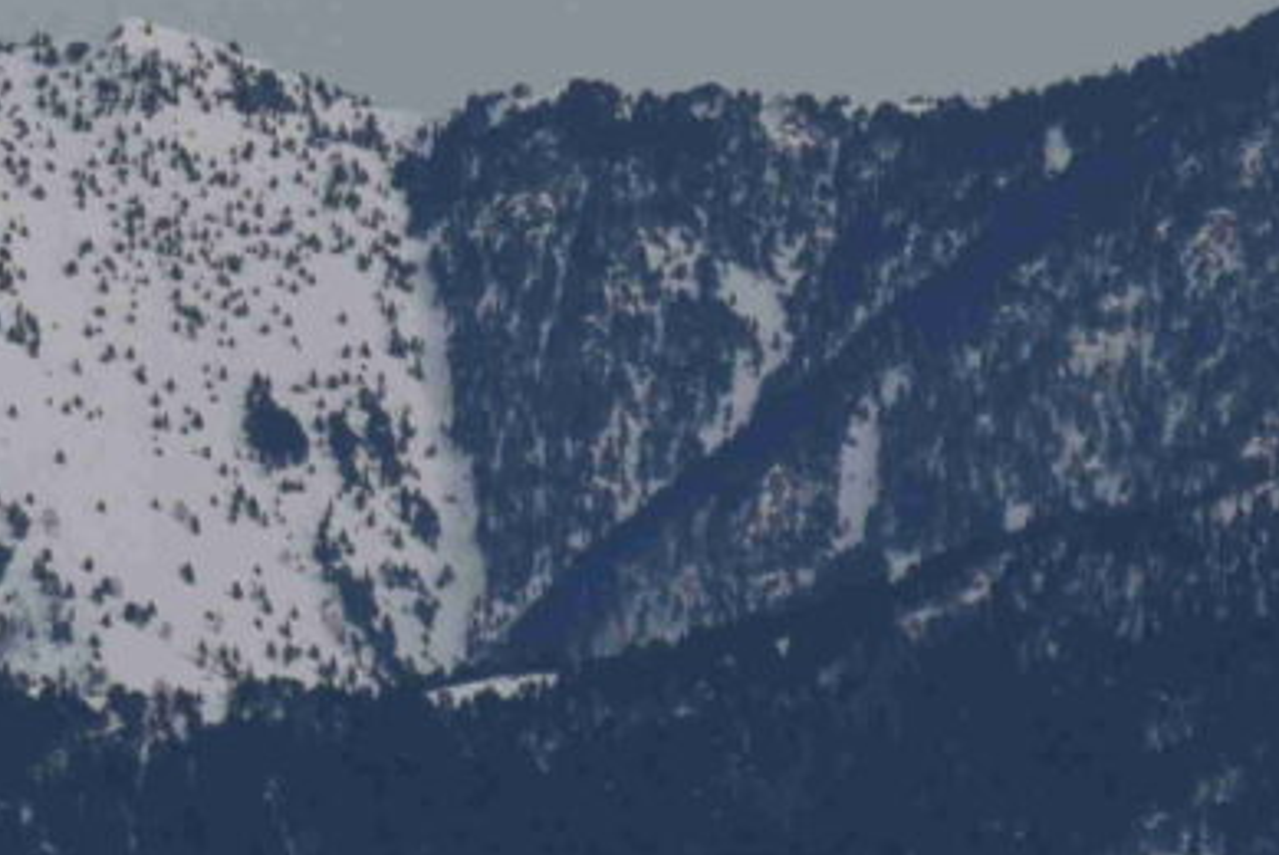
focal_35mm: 1105
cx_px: -658
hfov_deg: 1.9
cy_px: -123
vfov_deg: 1.2
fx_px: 39286
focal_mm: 112
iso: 200
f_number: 5.6
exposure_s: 1/2000
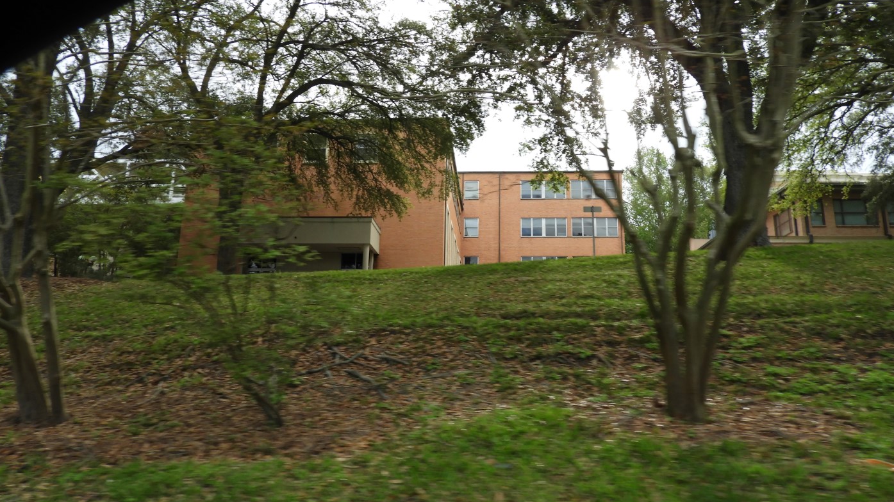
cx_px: 446
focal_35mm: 27
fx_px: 640
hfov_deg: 69.9
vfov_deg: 42.9
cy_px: 248
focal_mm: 4.3
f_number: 3.3
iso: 100
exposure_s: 1/200
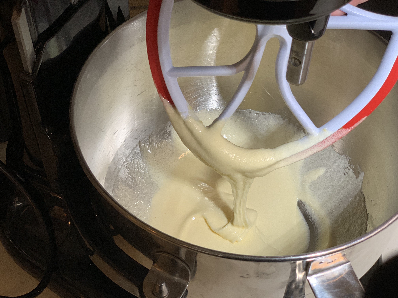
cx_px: 199
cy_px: 149
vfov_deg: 28.0
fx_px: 598
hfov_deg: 36.8
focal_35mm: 52
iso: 80
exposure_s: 1/60
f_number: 2.4
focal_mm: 6
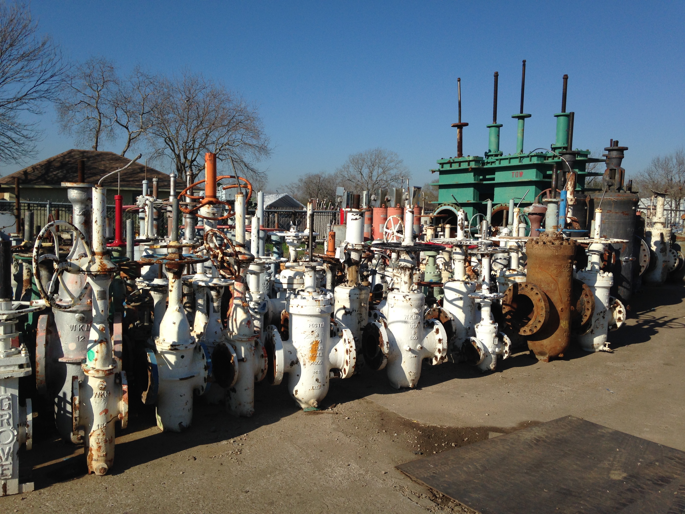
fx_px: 653
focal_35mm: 33
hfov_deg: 55.4
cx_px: 342
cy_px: 257
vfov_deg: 42.9
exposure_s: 1/2710
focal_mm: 4.12
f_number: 2.4
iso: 50
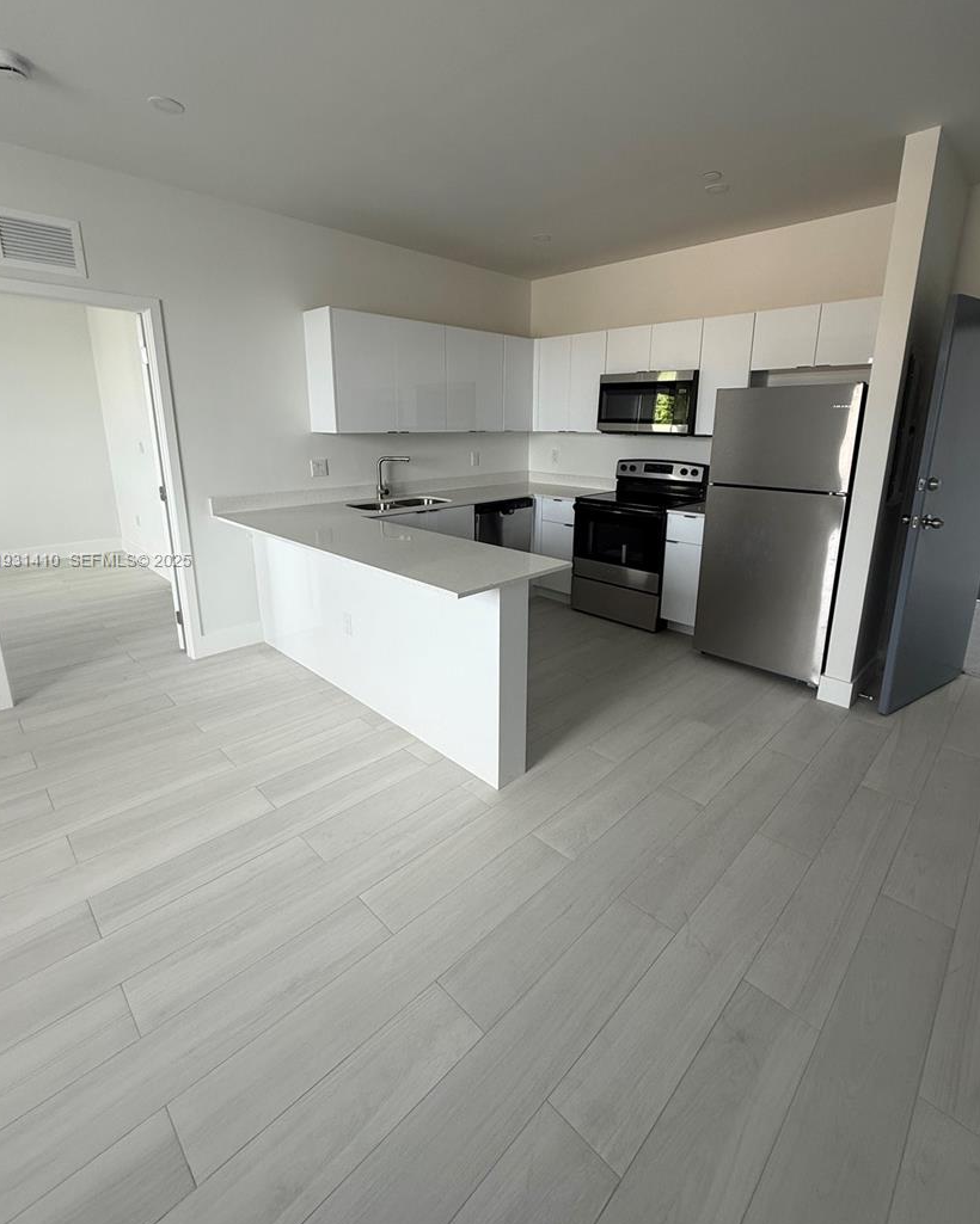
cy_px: 561
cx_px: 507
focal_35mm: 16
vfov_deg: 92.9
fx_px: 580
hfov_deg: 80.3
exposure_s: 1/99
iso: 80
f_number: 2.2
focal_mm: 2.22
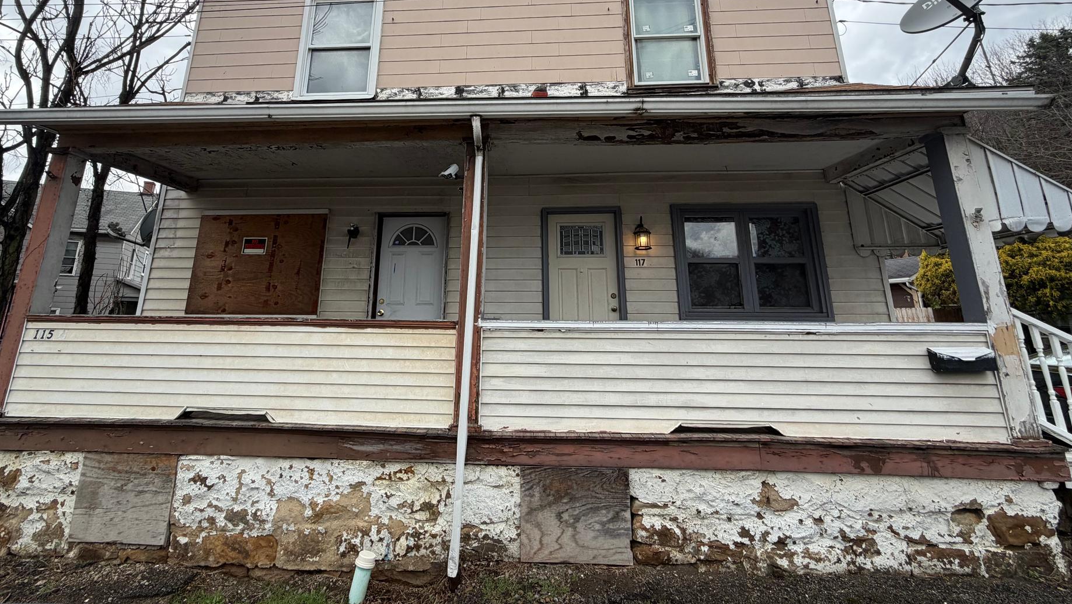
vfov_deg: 62.4
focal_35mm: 17
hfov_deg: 95.9
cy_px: 203
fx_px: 483
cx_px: 514
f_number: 2.2
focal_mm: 2.22
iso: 50
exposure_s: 1/502
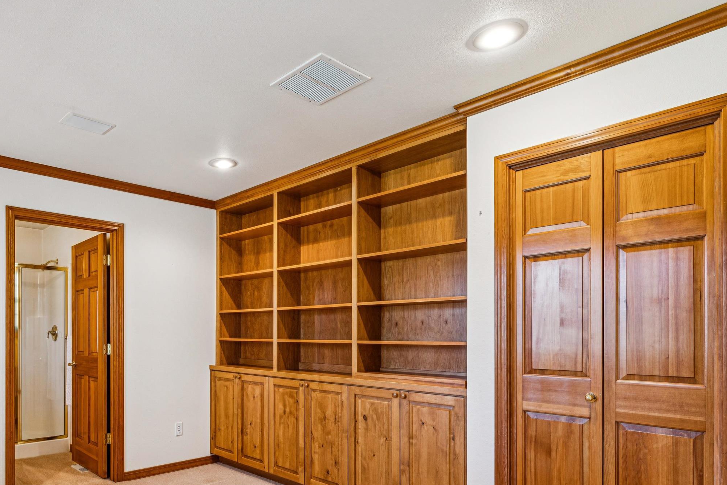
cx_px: 235
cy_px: 333
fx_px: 483
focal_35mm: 24
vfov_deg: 52.0
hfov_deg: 71.5
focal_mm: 15.6
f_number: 13
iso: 400
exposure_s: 1/2.5
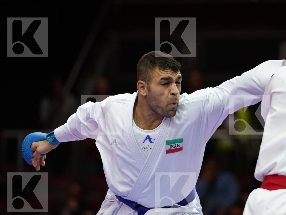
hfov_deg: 5.2
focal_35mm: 384
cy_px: 115
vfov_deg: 3.9
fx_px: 3173
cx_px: 175
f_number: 2.8
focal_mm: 194
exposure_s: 1/1000
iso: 3200
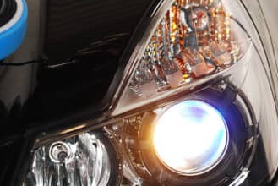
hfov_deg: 5.1
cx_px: -26
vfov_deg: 3.4
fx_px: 3107
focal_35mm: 402
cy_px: 22
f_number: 2.8
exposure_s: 1/200
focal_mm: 86
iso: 100
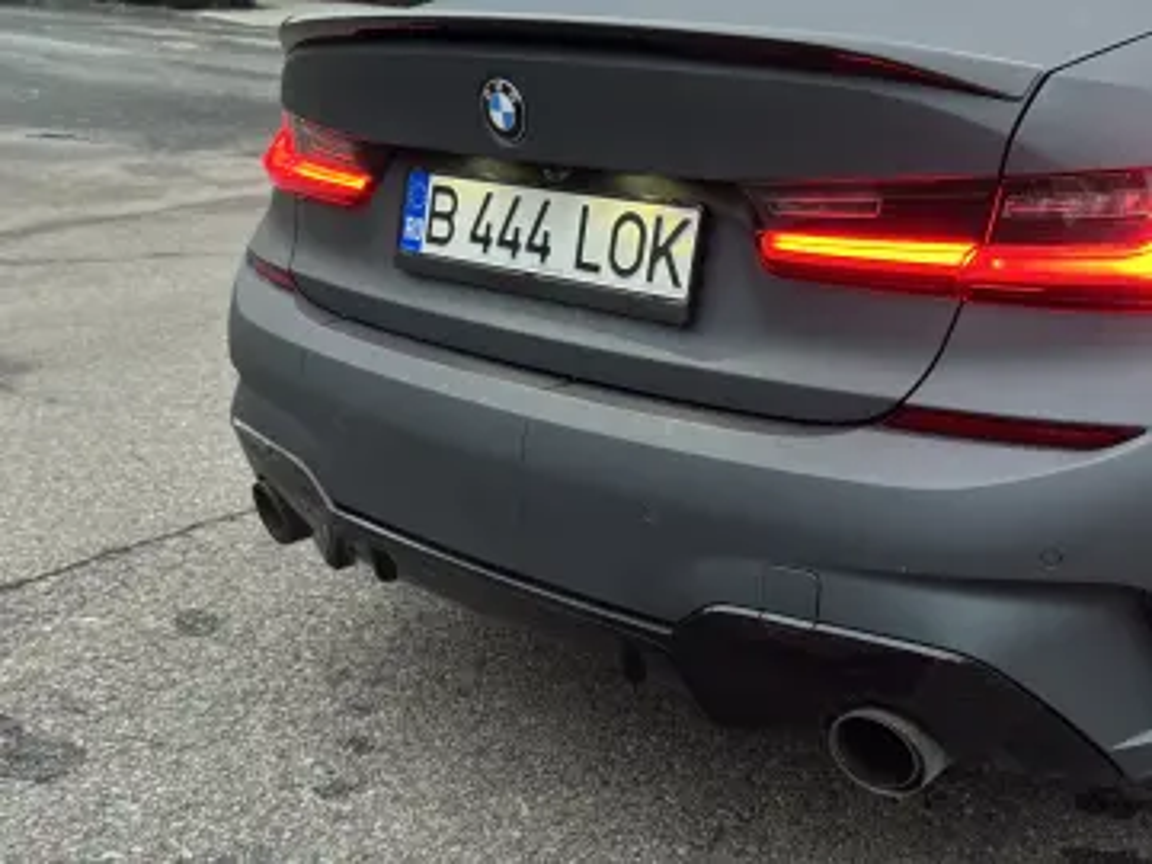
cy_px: 432
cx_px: 576
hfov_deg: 39.7
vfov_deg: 30.3
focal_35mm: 48
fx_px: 1597
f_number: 1.78
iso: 500
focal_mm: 6.76
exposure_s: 1/40
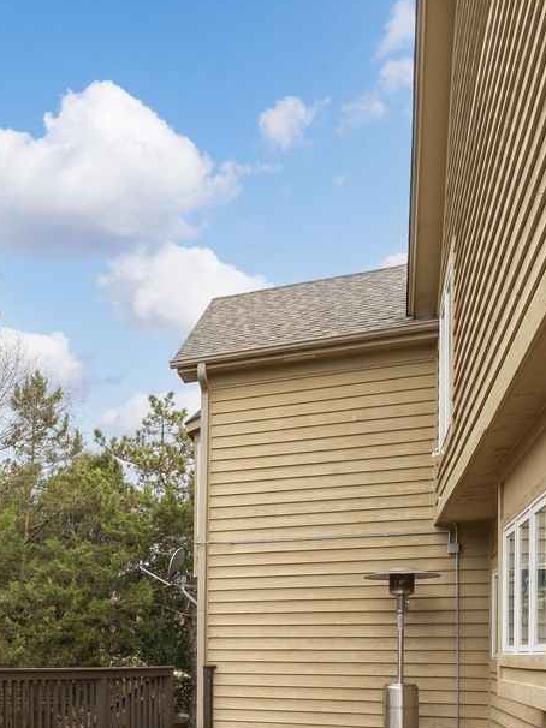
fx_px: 758
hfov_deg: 35.2
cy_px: 643
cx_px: -22
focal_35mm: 36
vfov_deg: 46.8
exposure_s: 1/20
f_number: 9
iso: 200
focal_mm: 14
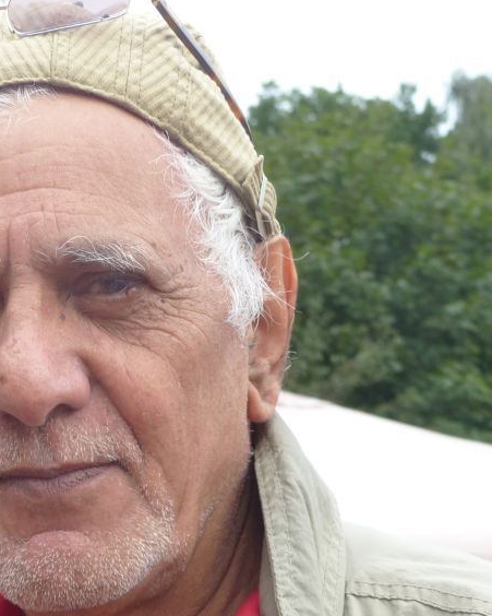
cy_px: 500
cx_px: 188
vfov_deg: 19.7
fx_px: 1748
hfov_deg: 16.0
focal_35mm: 96
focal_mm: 9.4
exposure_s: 1/500
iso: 100
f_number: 2.8
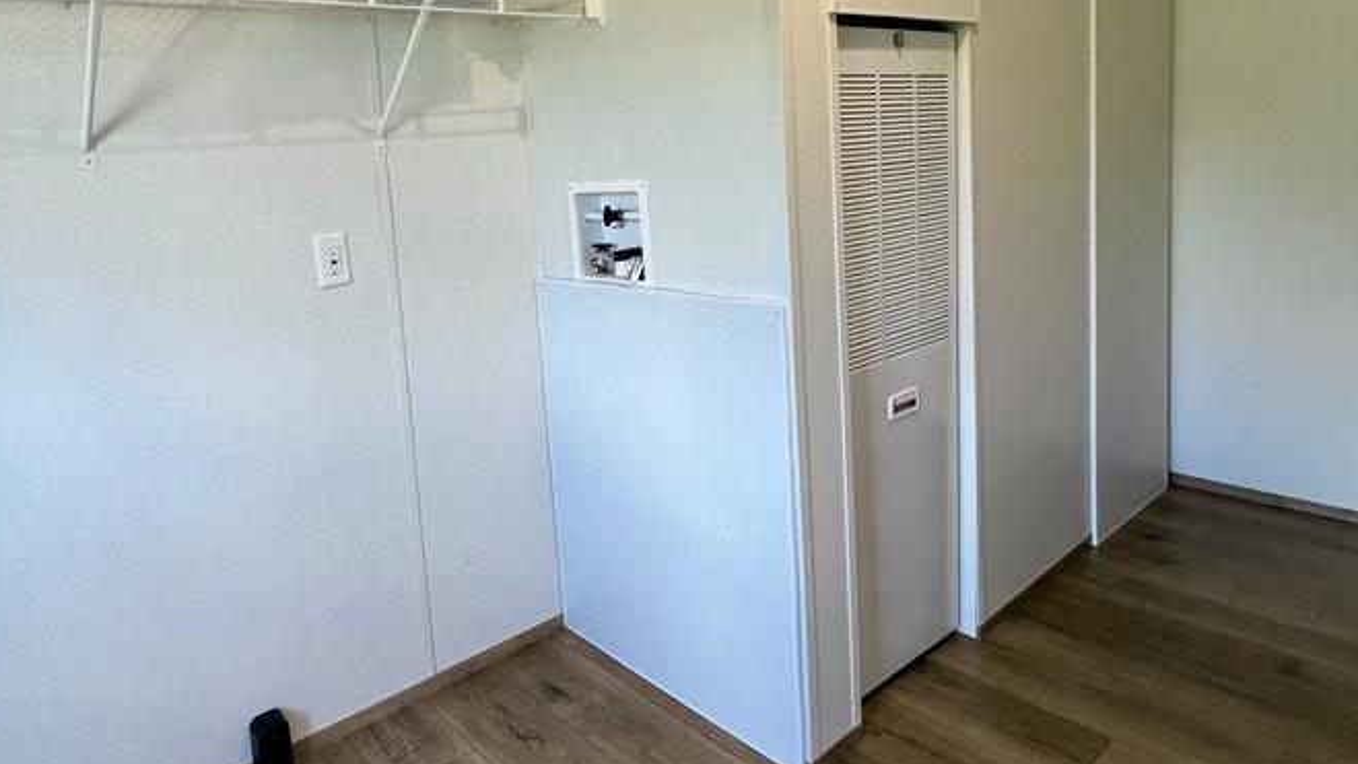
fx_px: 792
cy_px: 245
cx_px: 536
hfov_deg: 80.1
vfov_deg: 50.4
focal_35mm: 22
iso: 80
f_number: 1.8
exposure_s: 1/120
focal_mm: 1.57
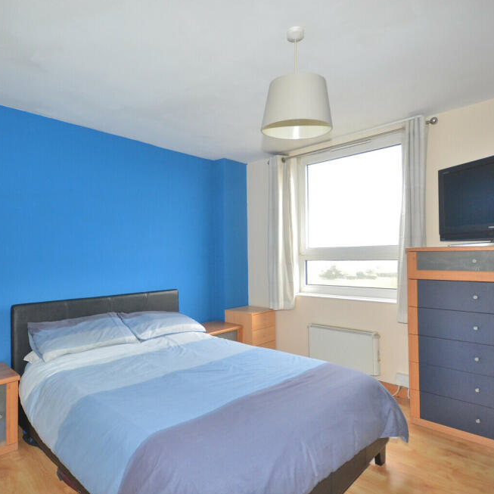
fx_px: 323
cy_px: 254
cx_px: 233
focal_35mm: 20
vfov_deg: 74.8
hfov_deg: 74.8
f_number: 4
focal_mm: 10
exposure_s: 1/60
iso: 900
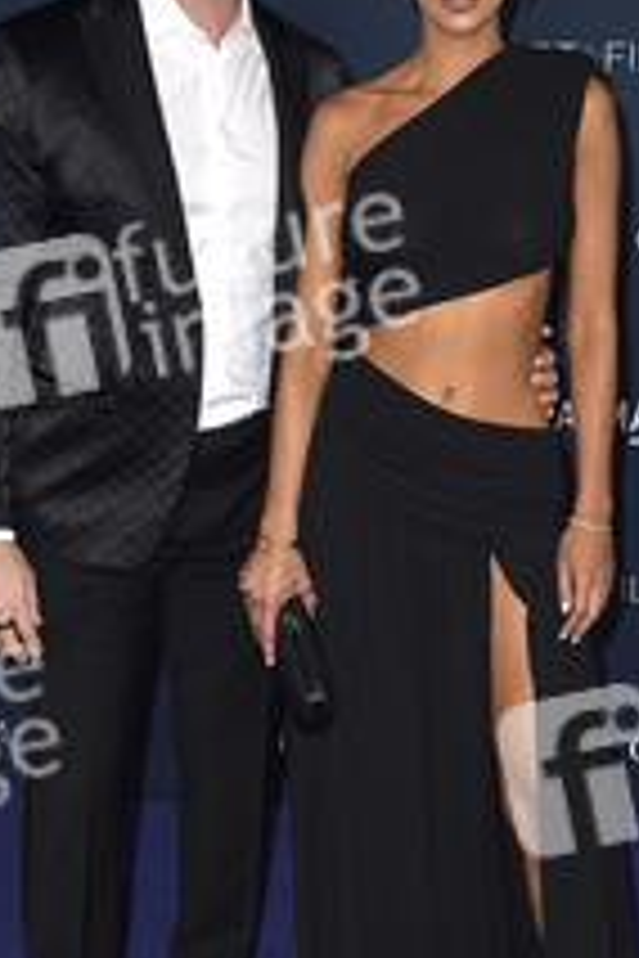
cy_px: 526
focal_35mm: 90
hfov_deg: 15.2
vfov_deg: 22.6
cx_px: 322
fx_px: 2396
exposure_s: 1/250
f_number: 6.3
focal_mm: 48
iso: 500
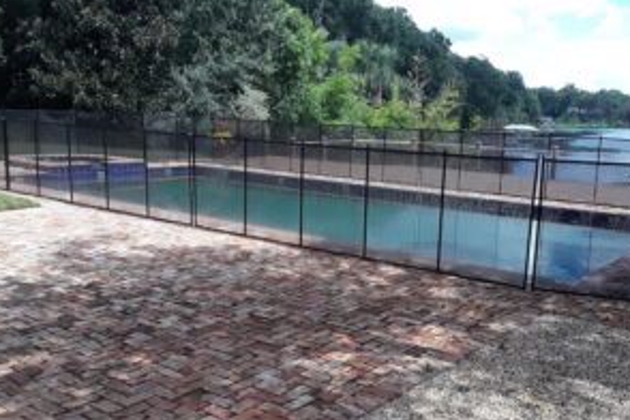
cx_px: 342
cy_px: 196
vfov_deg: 34.2
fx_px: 682
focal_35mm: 39
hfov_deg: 49.5
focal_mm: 2.9
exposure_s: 1/623
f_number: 1.9
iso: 40
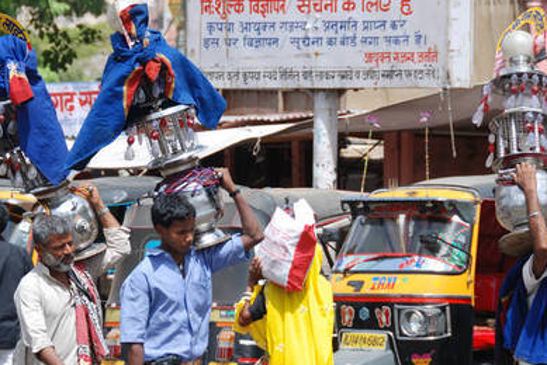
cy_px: 190
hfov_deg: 6.4
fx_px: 4927
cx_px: 221
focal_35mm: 324
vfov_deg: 4.3
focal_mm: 120
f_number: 5.6
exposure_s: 1/250
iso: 100
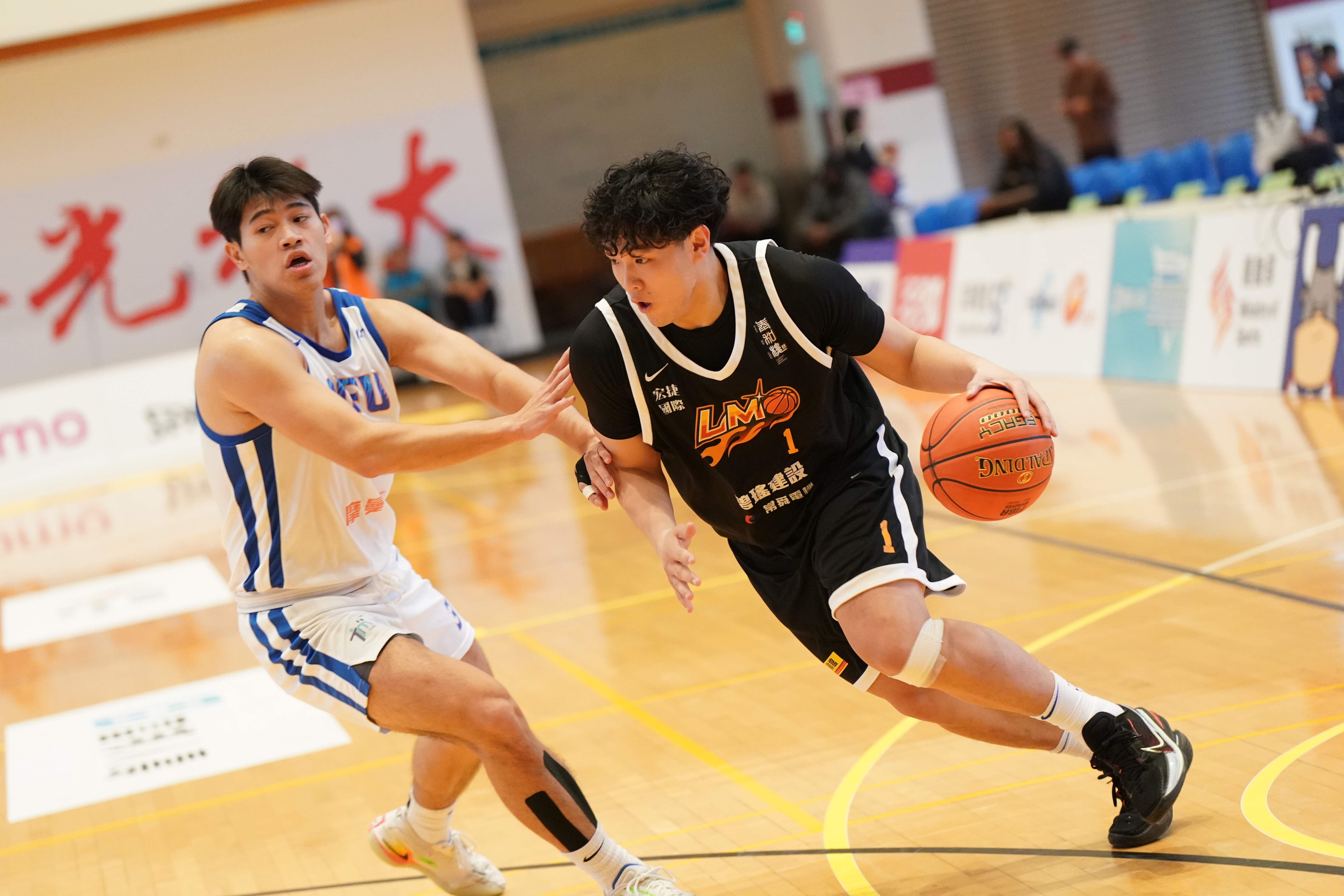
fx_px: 4480
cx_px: 672
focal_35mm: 120
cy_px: 448
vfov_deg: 11.4
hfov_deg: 17.1
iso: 5000
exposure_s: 1/1000
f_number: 2.8
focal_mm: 120
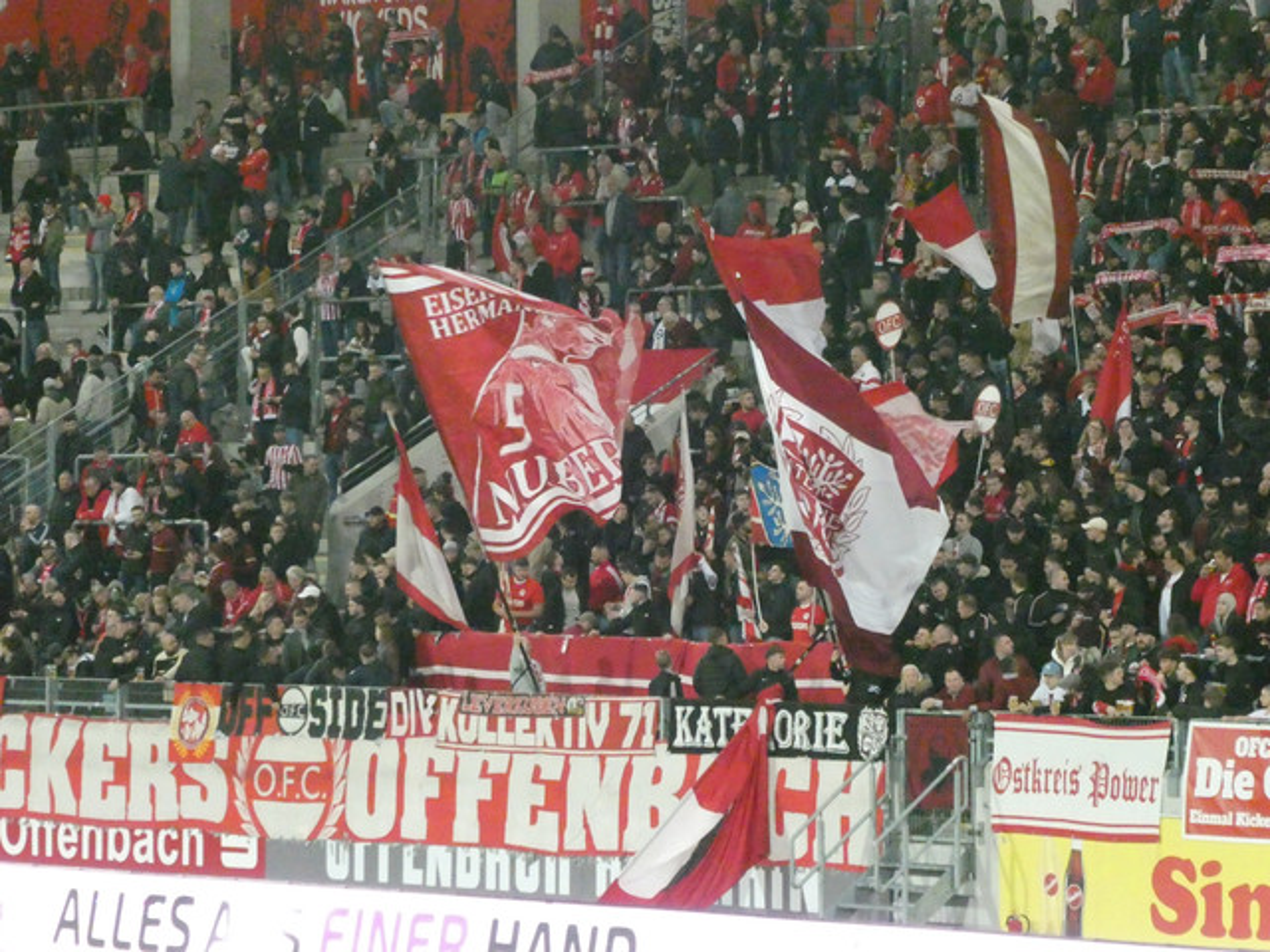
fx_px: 7338
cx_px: 635
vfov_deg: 7.4
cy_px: 476
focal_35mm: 200
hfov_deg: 9.9
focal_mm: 35.8
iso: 3200
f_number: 5.6
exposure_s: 1/125
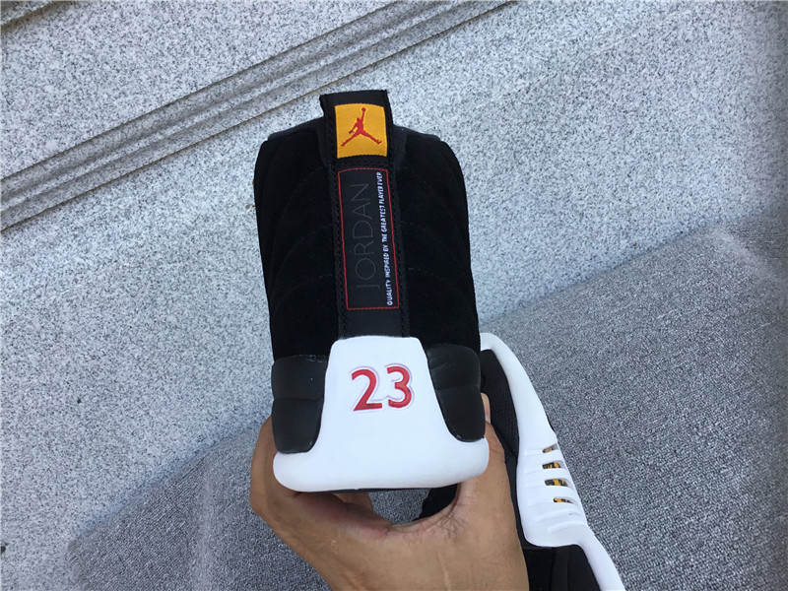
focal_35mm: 31
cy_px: 296
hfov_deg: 58.4
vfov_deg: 45.4
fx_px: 706
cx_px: 394
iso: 25
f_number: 2.4
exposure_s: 1/460
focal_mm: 3.3
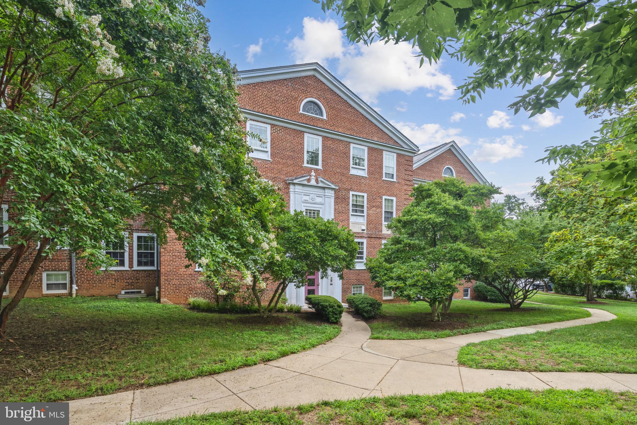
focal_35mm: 16
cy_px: 212
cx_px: 318
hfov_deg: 95.0
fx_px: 292
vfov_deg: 72.0
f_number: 9
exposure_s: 1/60
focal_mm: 16.5
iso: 200
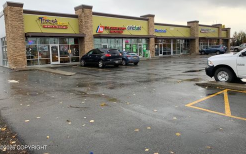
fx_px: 188
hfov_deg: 66.4
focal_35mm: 28
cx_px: 124
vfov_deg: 44.4
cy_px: 62
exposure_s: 1/260
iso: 25
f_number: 1.8
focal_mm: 4.25
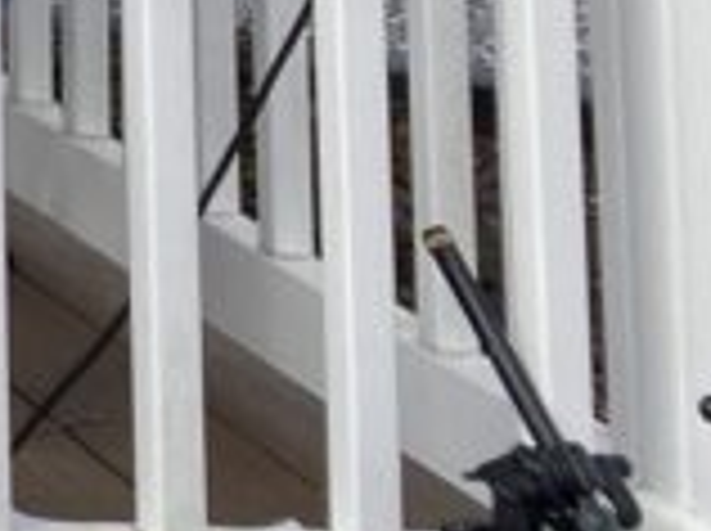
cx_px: -1570
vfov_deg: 7.6
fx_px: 3466
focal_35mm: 169
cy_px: -1107
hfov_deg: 9.0
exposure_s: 1/1147
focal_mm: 4.25
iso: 32
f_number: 1.8
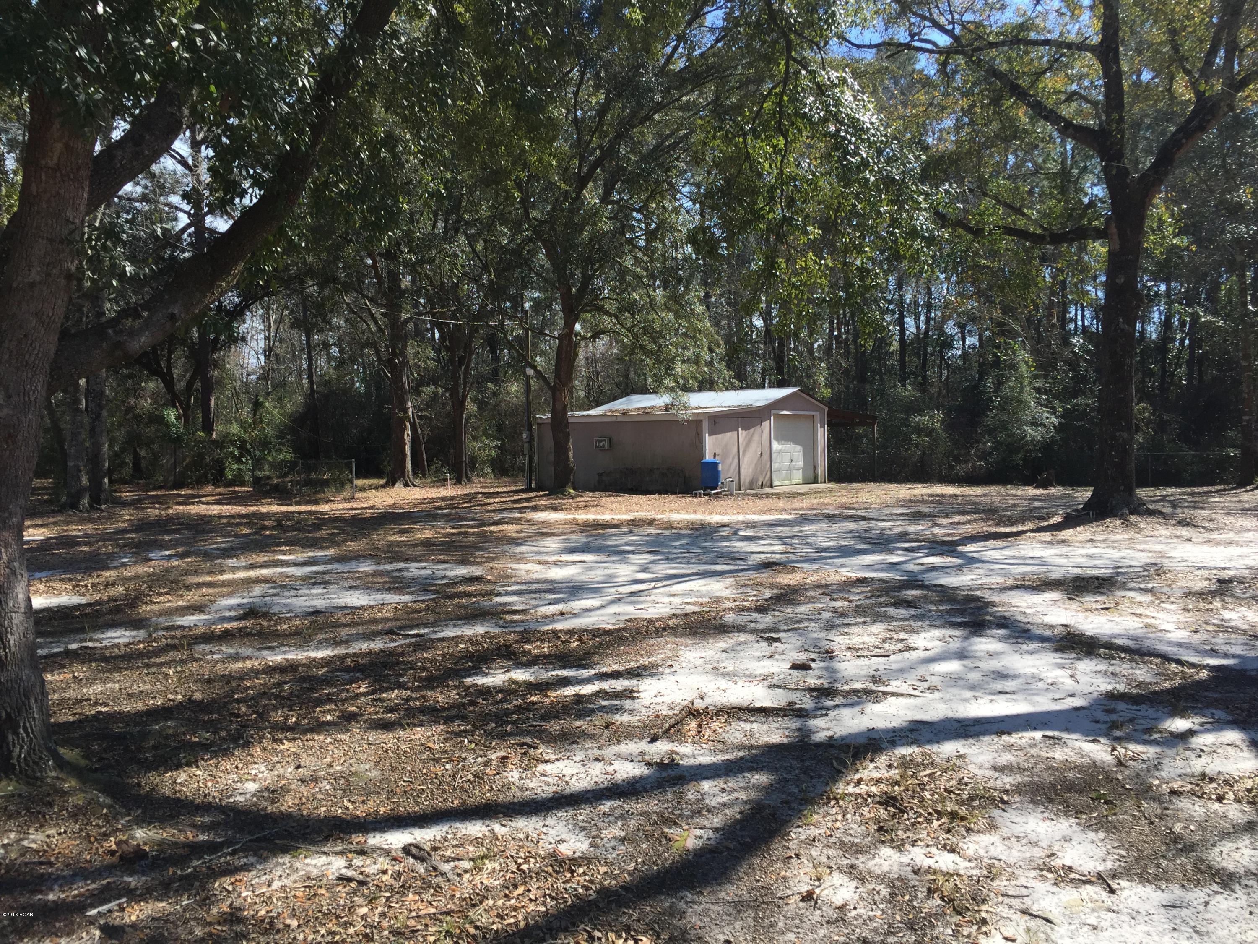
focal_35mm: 29
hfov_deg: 61.7
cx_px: 629
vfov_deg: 48.2
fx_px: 1054
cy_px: 472
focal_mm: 4.15
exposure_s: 1/989
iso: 32
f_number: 2.2
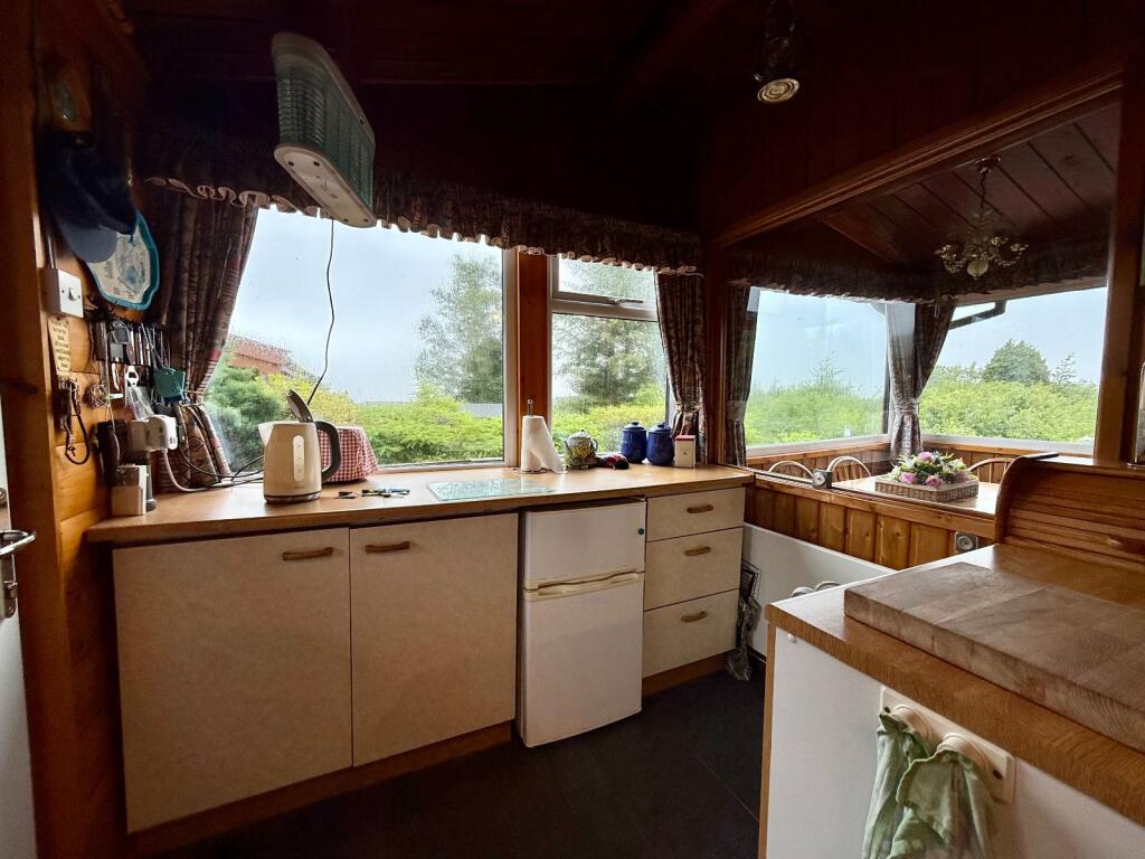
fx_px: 463
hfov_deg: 102.1
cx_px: 572
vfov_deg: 85.7
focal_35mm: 14
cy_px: 430
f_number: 2.2
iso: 64
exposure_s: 1/203
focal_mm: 2.22
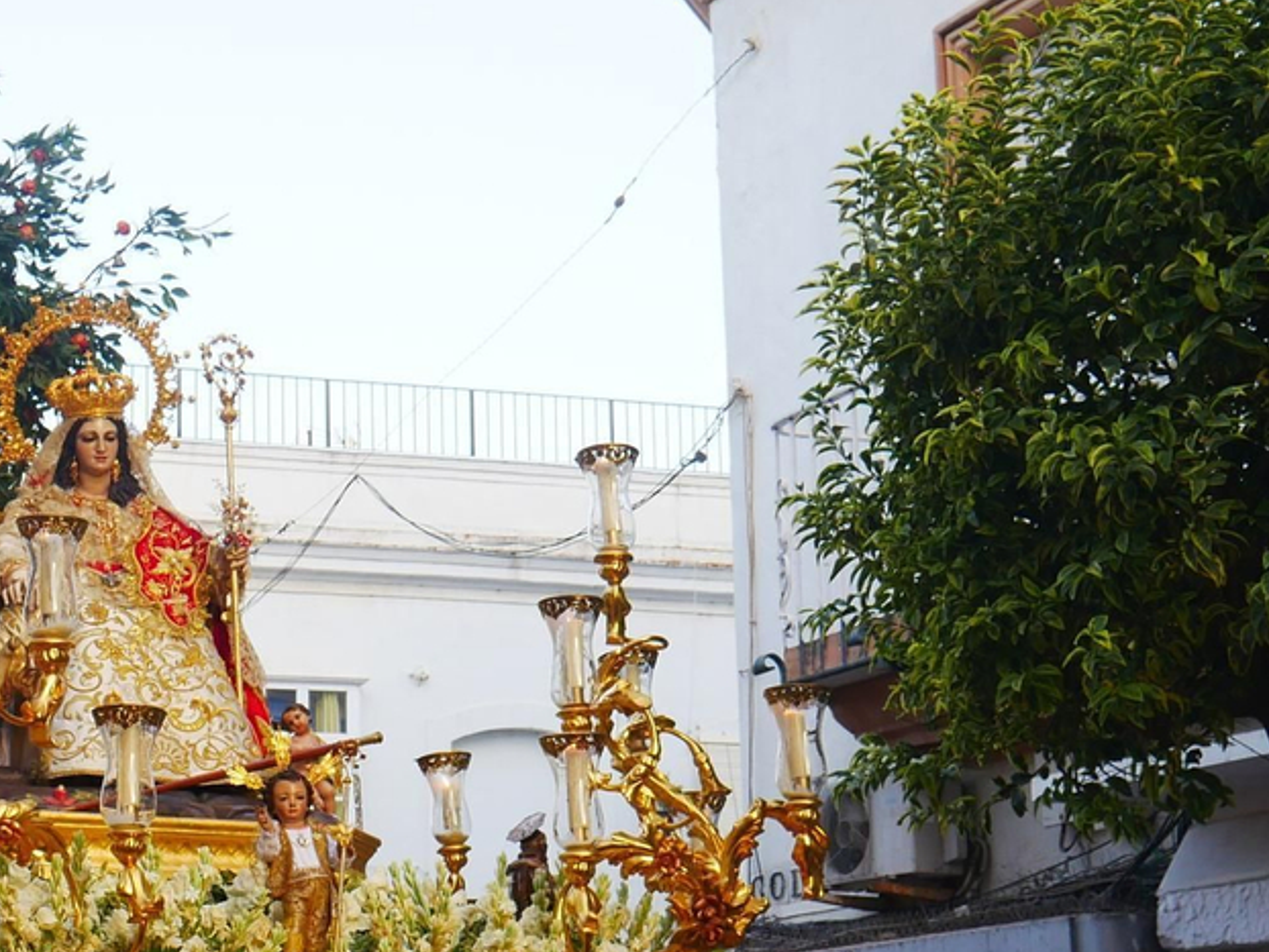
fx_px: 2640
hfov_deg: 26.8
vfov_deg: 20.2
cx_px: 398
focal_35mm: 72
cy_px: 788
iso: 200
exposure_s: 1/160
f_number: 4.5
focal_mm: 14
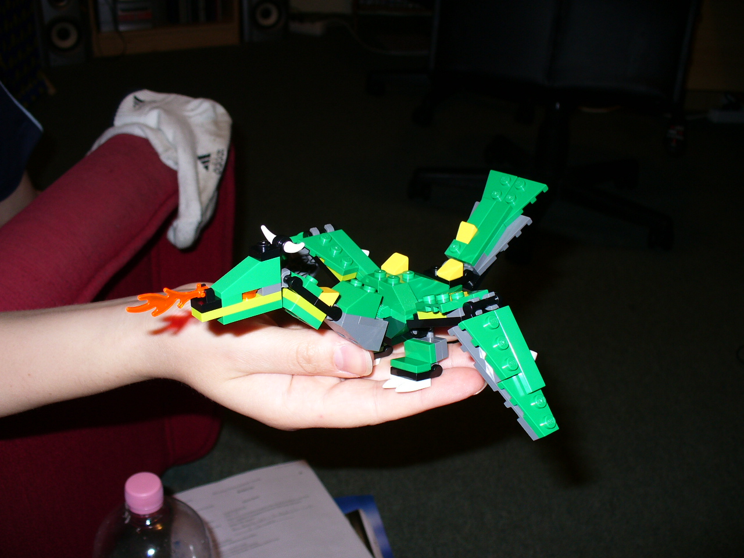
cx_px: 372
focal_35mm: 37
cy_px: 279
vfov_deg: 38.7
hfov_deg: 50.1
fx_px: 795
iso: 80
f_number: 2.8
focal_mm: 6.1
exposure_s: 1/30
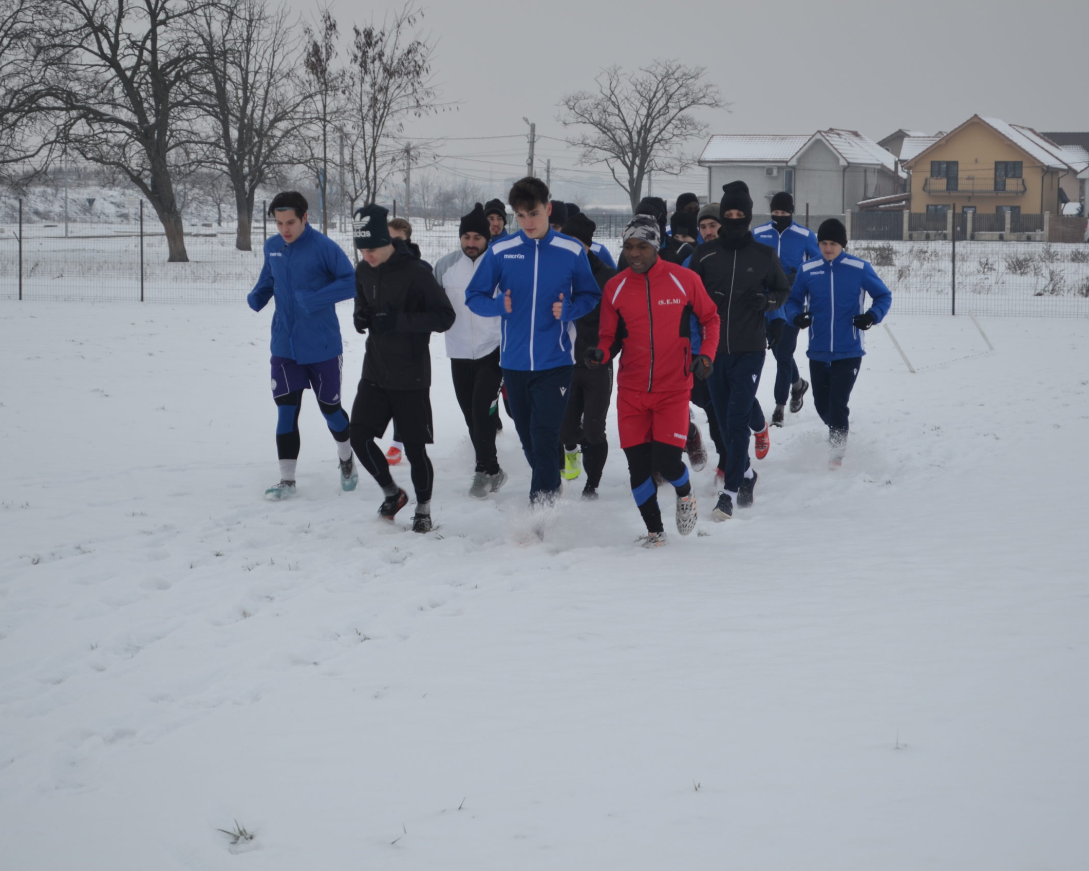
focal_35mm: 85
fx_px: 2740
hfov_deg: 22.5
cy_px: 438
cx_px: 532
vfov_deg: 18.1
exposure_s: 1/160
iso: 100
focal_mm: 50
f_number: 6.3
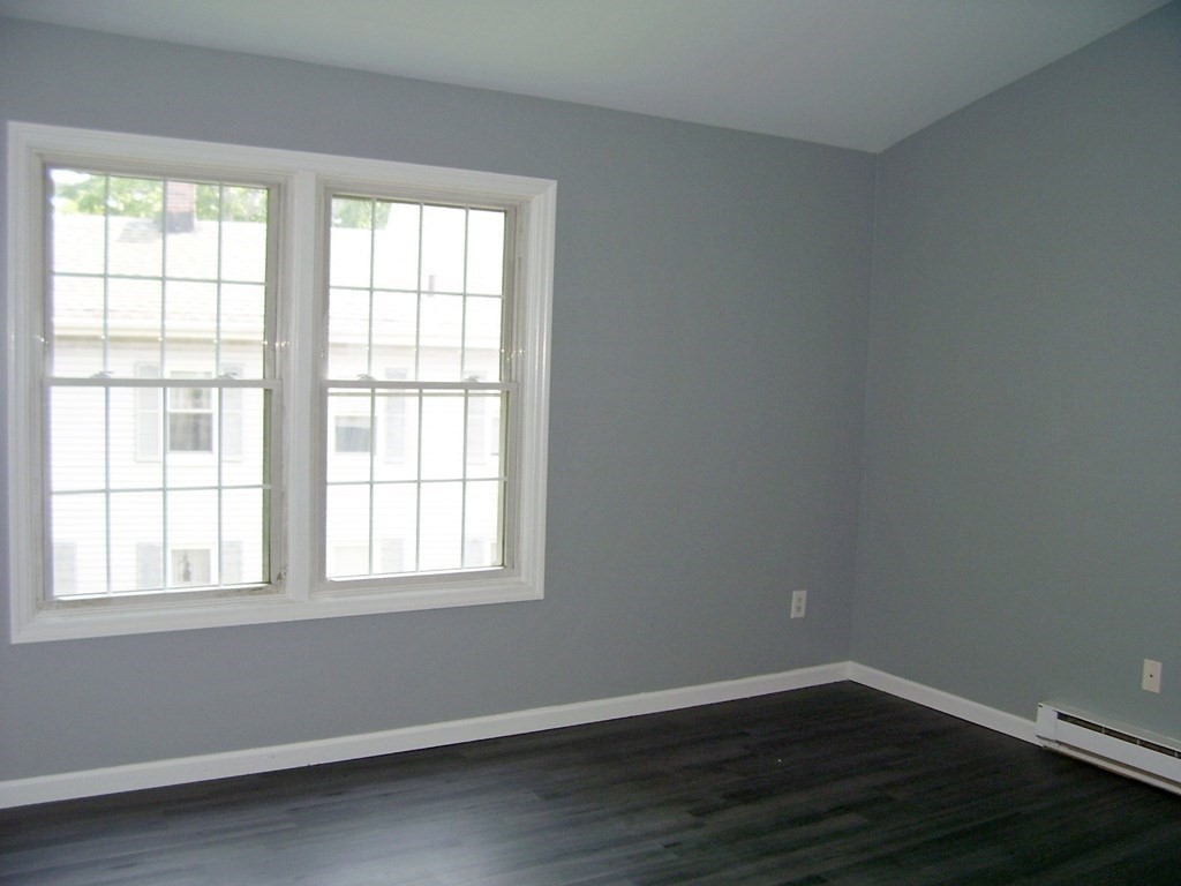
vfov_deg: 41.8
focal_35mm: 34
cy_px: 443
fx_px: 1160
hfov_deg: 54.0
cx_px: 590
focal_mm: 5.6
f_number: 2.7
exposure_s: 1/60
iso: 80
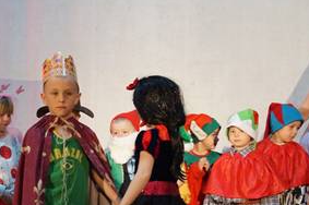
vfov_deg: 13.0
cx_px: 60
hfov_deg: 19.5
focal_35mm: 104
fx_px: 892
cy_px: 190
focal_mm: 28
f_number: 4.5
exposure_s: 1/60
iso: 1250
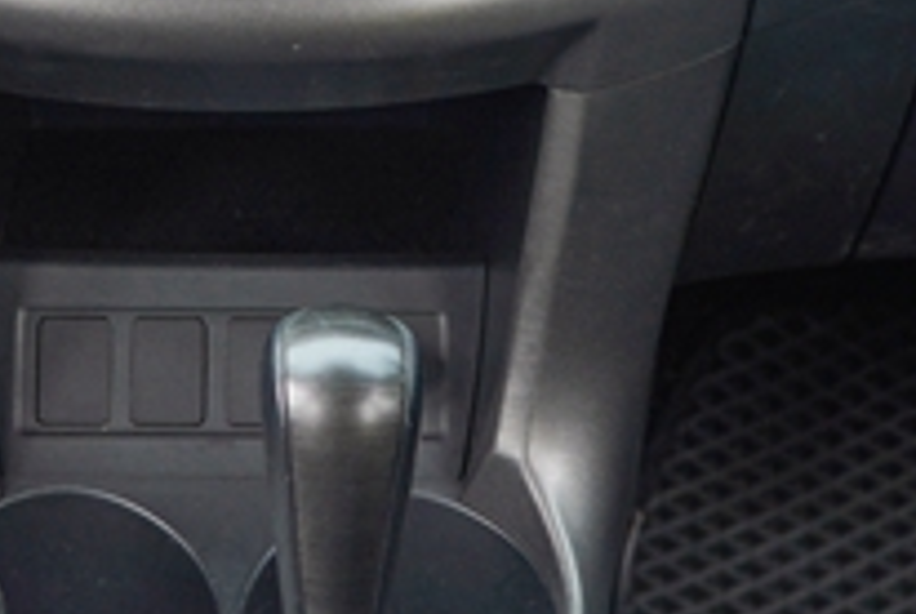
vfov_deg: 9.0
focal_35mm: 149
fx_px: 3797
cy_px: -278
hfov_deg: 13.7
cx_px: 218
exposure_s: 1/30
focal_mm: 30
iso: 100
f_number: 4
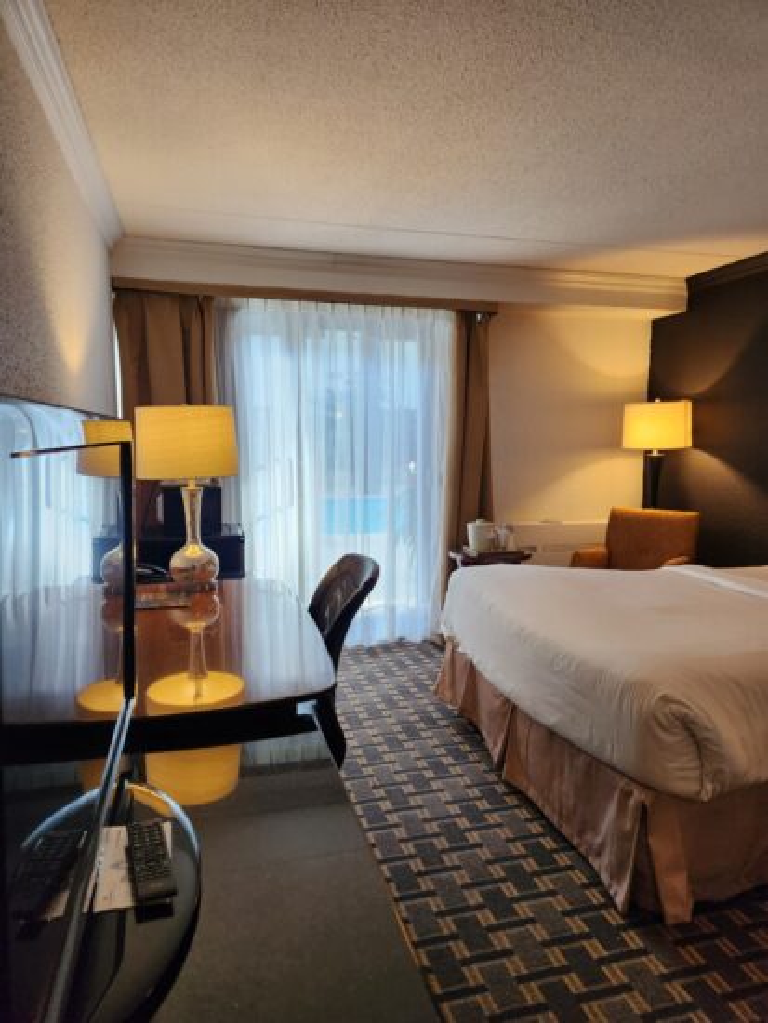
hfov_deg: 58.9
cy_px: 512
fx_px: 680
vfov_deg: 73.9
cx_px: 384
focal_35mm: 23
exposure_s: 1/120
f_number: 1.8
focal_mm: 5.4
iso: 160
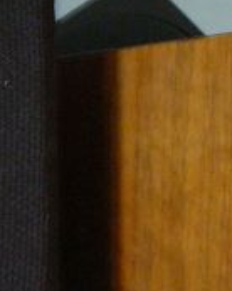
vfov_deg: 11.5
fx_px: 1358
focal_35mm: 158
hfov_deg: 9.1
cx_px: 477
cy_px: 495
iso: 200
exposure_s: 1/8
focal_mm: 5.2
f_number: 2.8
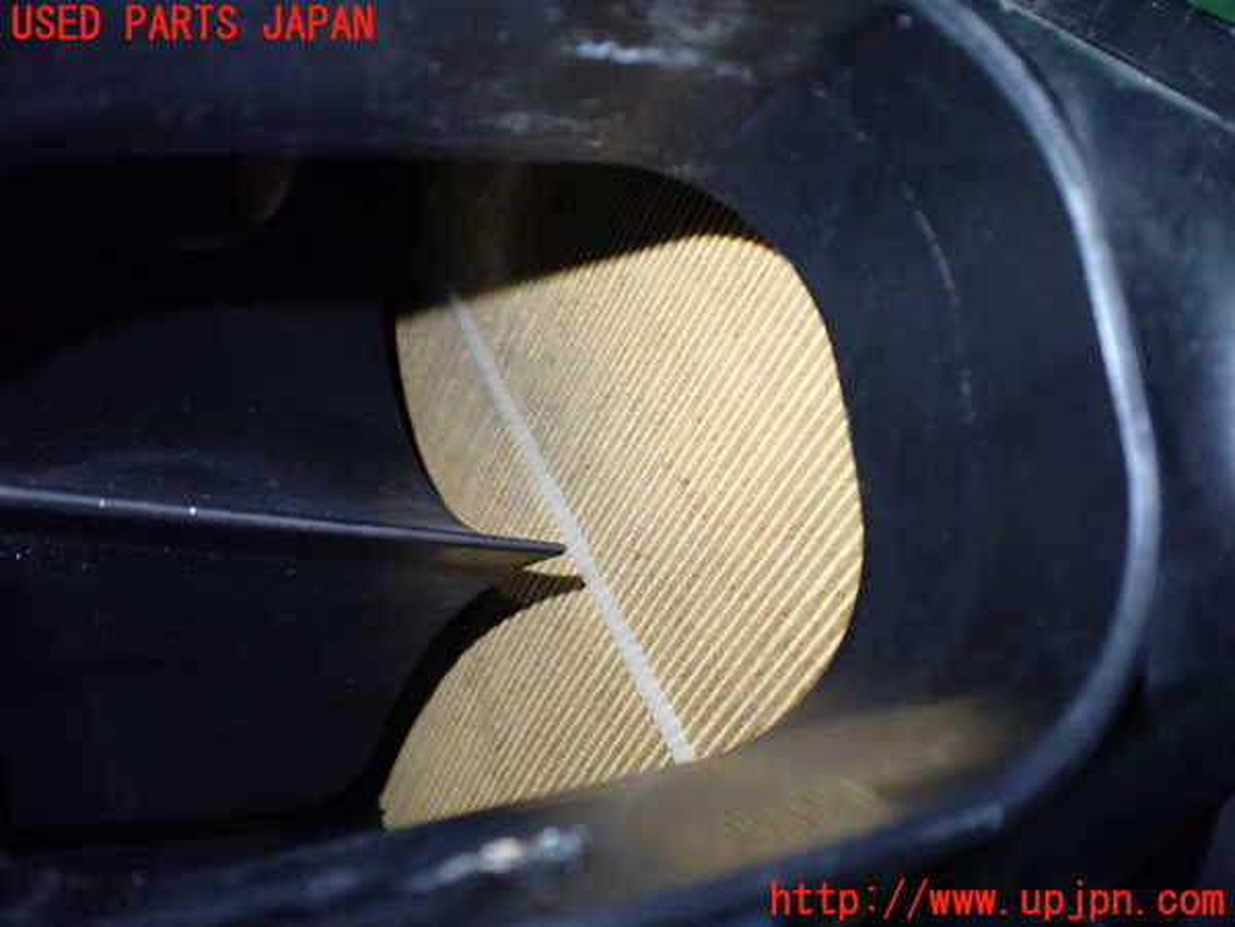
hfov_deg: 60.0
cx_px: 618
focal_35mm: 30
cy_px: 464
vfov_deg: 46.8
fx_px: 1070
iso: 800
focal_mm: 5.4
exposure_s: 1/60
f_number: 2.3
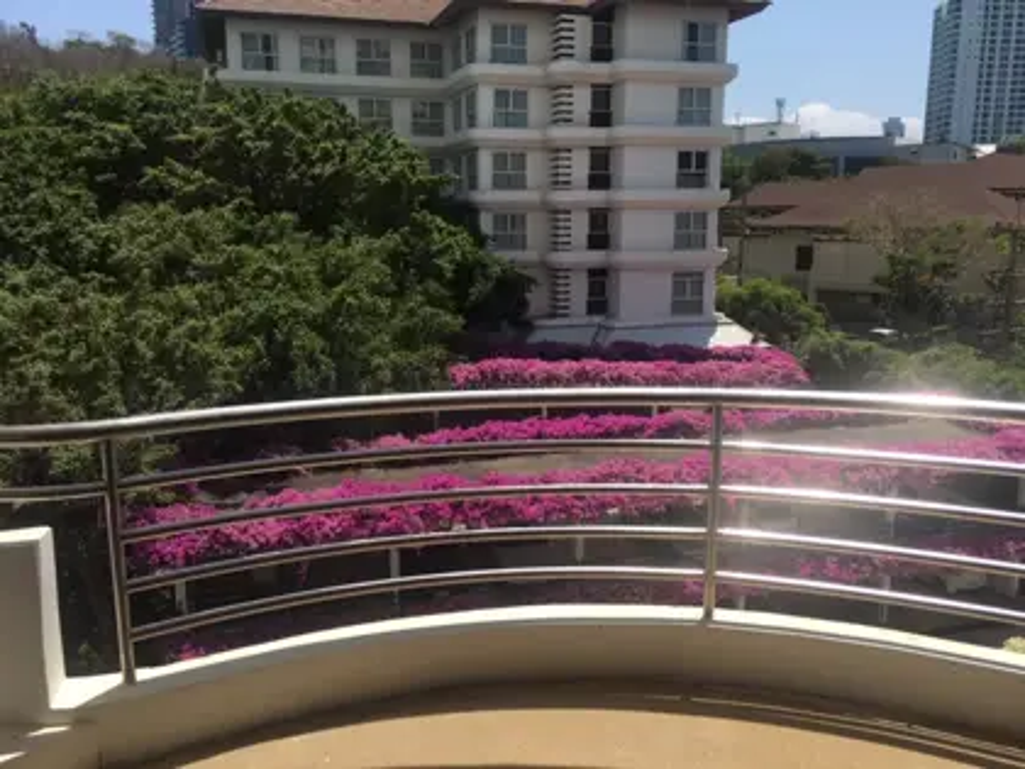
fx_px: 859
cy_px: 384
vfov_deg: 48.2
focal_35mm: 29
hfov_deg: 61.7
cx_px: 512
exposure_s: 1/2024
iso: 25
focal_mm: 4.15
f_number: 2.2
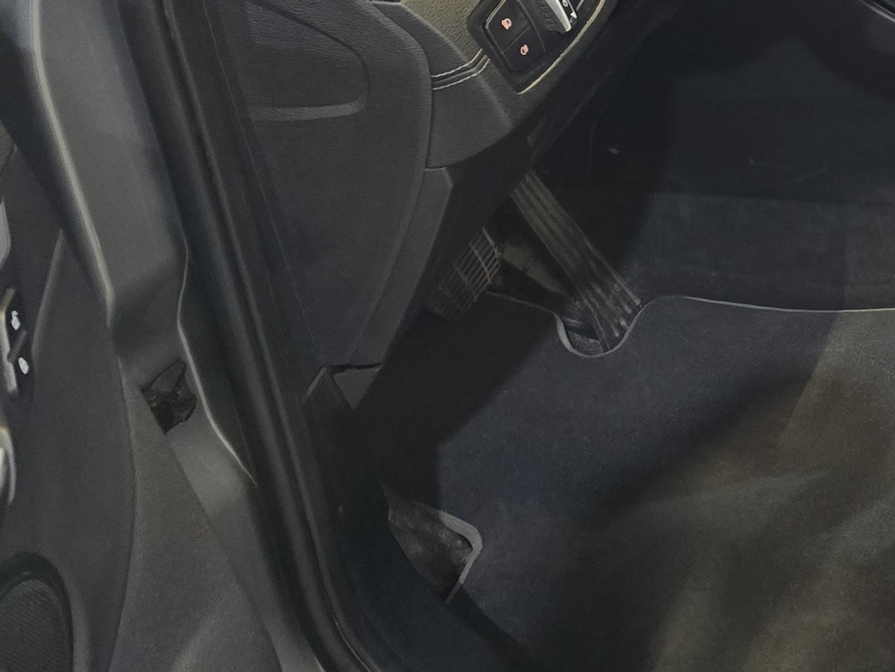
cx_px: 1033
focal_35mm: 69
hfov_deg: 25.7
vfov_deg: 20.2
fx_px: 1784
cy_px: -97
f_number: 1.7
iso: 1000
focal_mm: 6.3
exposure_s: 1/100
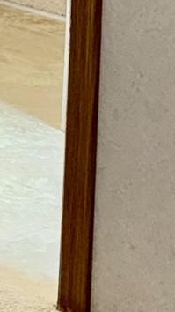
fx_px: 1874
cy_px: -333
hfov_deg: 4.5
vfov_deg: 8.9
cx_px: -746
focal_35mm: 227
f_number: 1.78
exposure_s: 1/23
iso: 100
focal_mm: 6.76
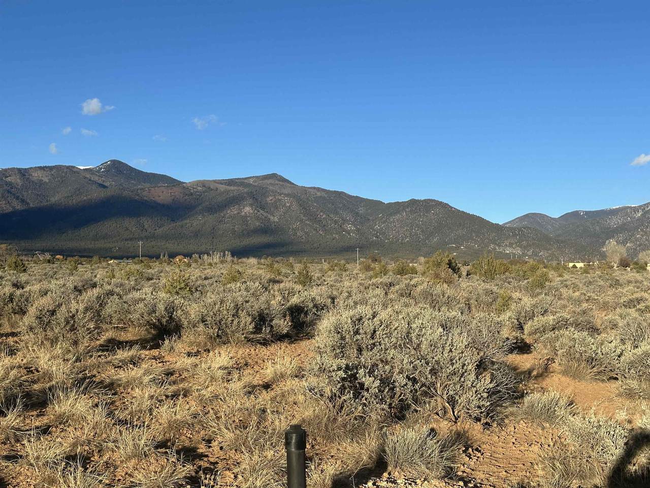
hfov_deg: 39.7
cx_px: 325
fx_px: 901
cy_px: 244
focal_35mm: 48
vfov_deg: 30.3
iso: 64
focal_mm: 6.86
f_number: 1.78
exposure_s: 1/3058
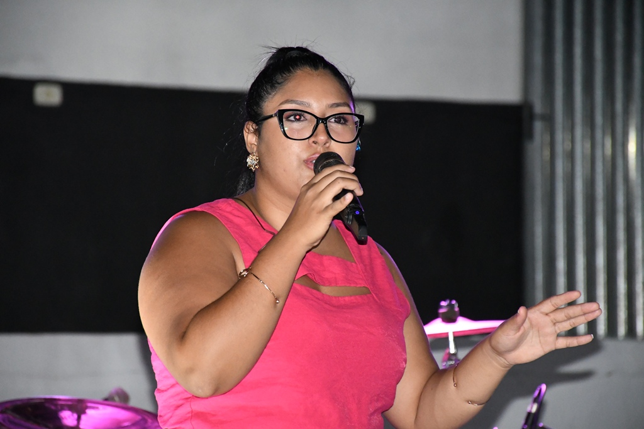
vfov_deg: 6.5
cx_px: 322
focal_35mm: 210
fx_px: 3757
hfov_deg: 9.8
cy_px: 214
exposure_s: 1/250
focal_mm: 140
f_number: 5.6
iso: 6400
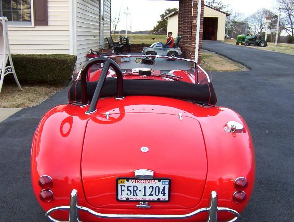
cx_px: 147
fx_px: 306
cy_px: 111
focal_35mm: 36
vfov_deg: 39.8
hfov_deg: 51.2
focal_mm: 5.54
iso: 100
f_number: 2.76
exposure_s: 1/204
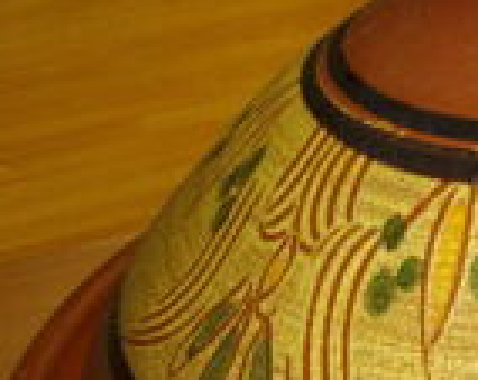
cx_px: 781
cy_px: 353
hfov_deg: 14.7
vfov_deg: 12.8
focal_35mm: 119
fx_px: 1680
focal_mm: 6
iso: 160
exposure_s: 1/50
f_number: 2.7
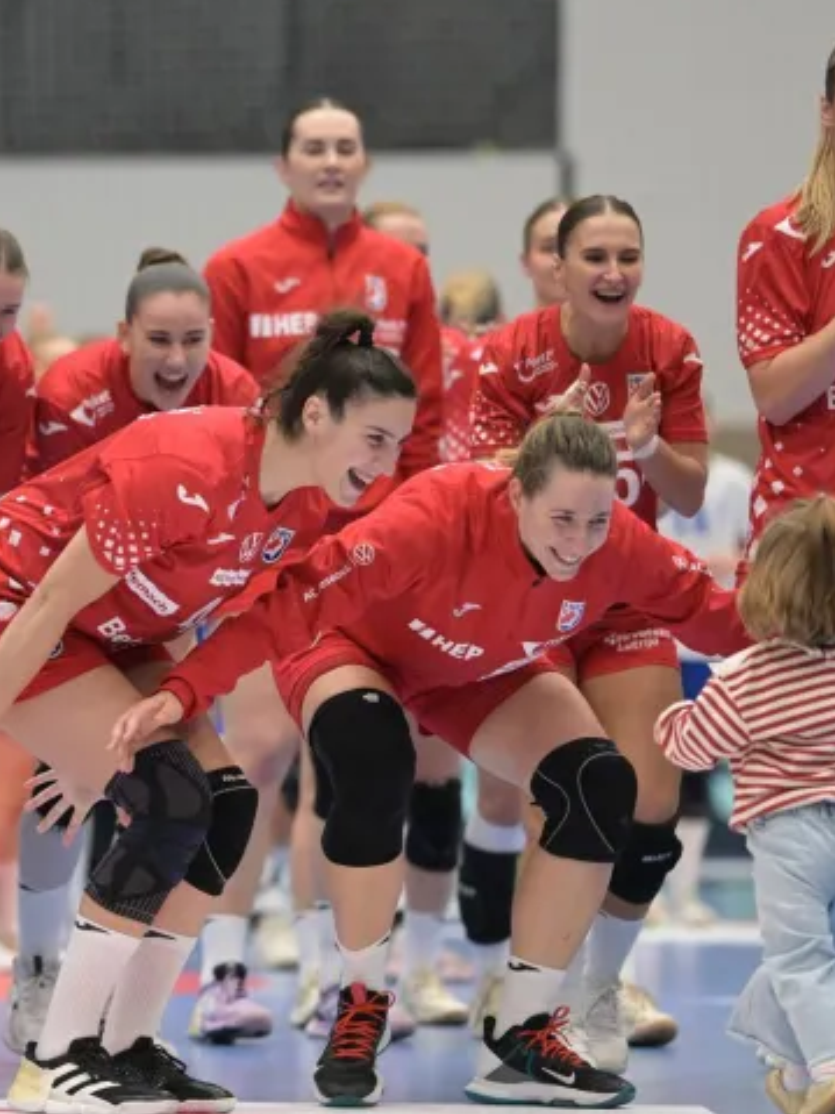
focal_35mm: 206
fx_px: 6628
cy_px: 569
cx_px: 347
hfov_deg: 7.2
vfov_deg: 9.6
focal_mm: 135
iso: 3200
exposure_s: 1/2500
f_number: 2
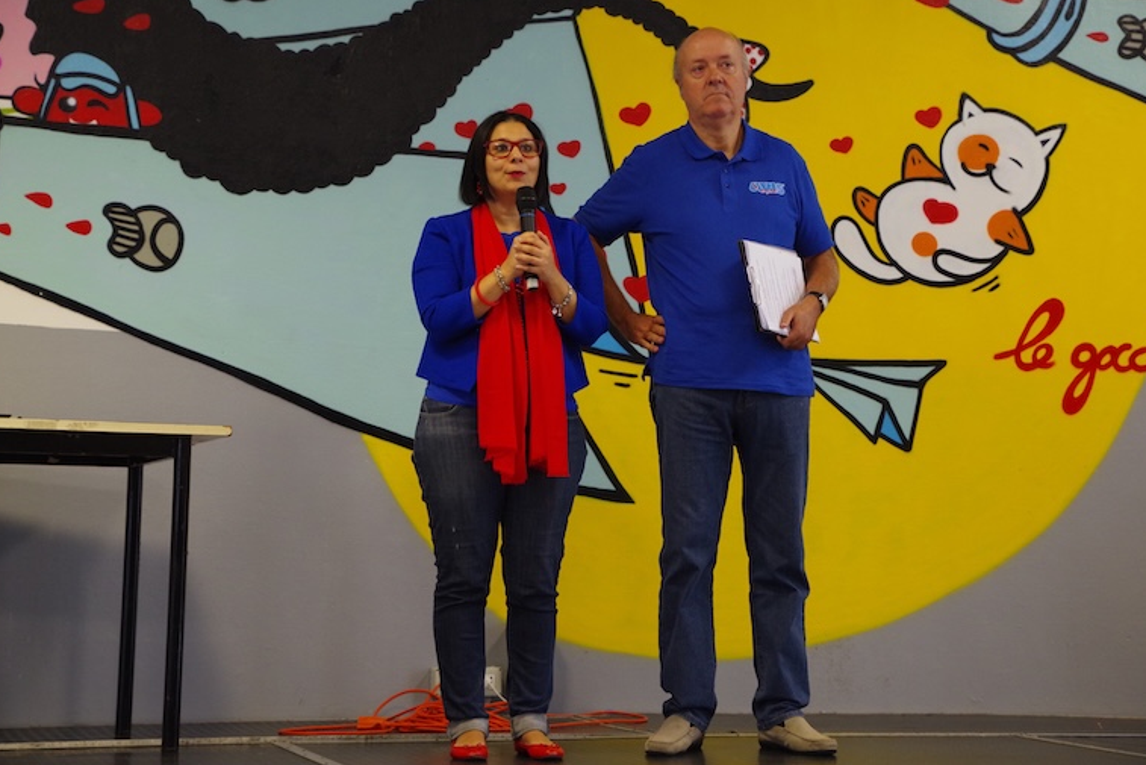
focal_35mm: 74
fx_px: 2356
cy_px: 394
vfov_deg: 18.4
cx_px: 586
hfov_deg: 27.3
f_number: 5
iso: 3200
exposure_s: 1/80
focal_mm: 70
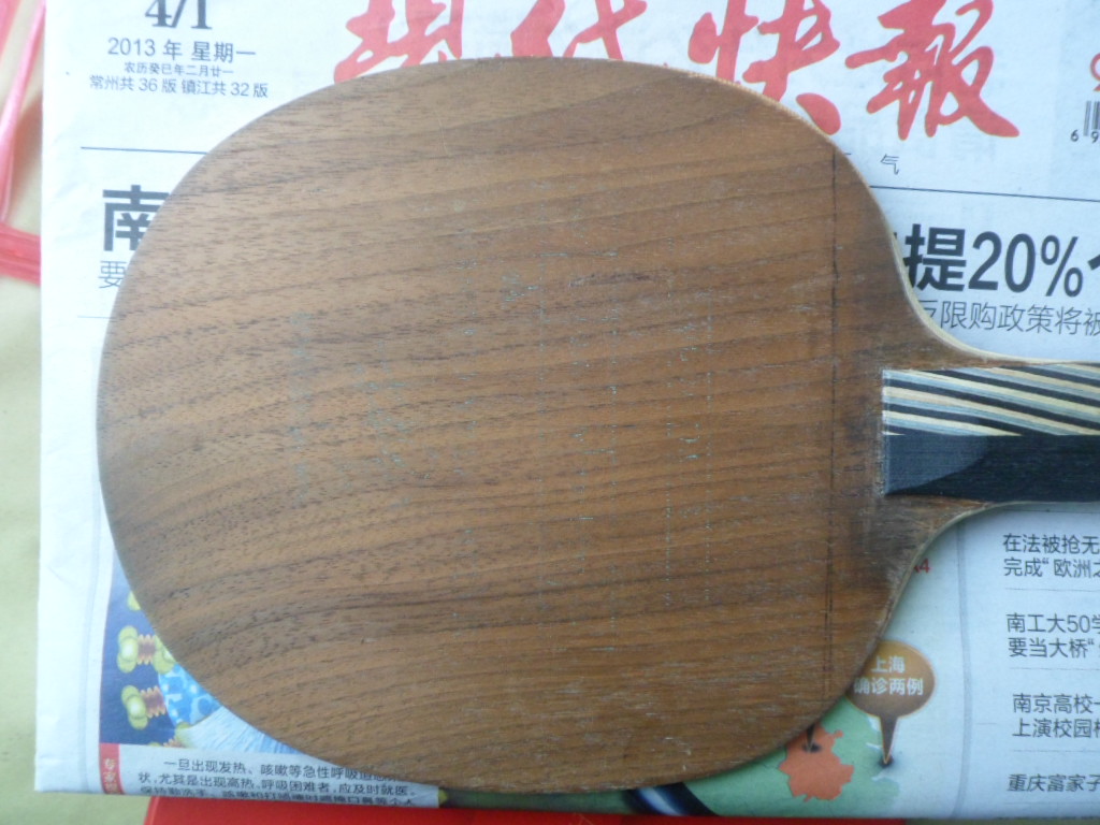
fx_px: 858
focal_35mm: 27
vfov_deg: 51.4
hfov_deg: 65.3
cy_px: 412
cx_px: 550
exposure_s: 1/45
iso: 200
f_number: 3.3
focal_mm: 4.9
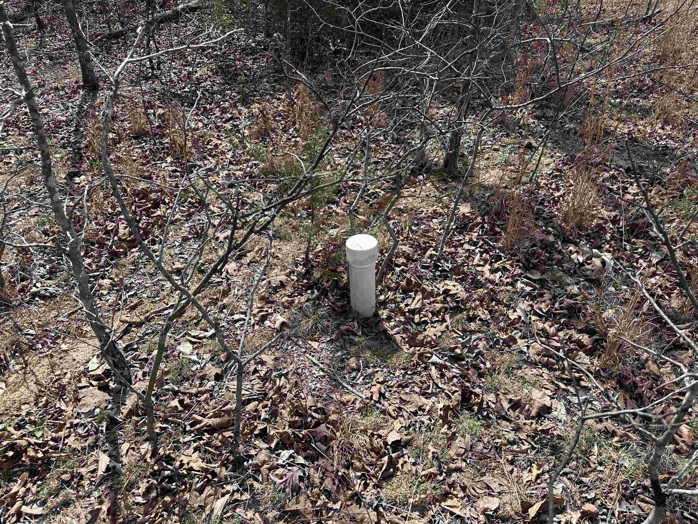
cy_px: 262
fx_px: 484
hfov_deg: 71.6
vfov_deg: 56.8
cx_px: 349
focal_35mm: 24
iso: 80
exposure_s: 1/2110
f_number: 1.78
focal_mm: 6.86
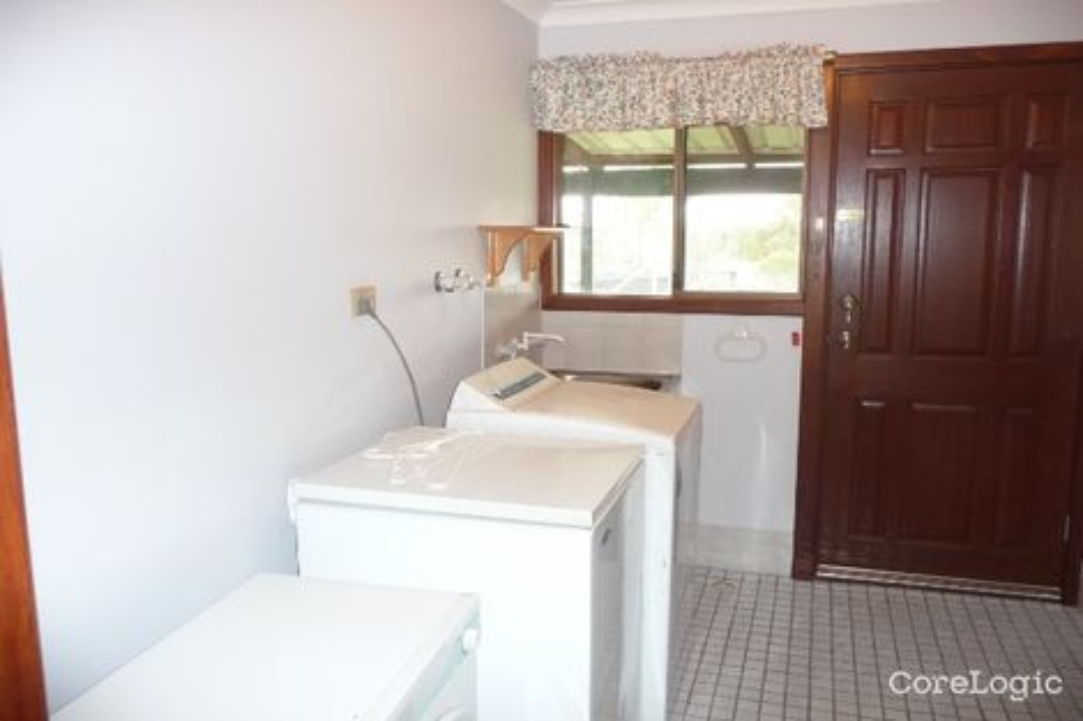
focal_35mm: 28
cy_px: 360
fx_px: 842
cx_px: 542
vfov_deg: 46.4
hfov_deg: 65.5
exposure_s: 1/30
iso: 200
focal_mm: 4.7
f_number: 3.3
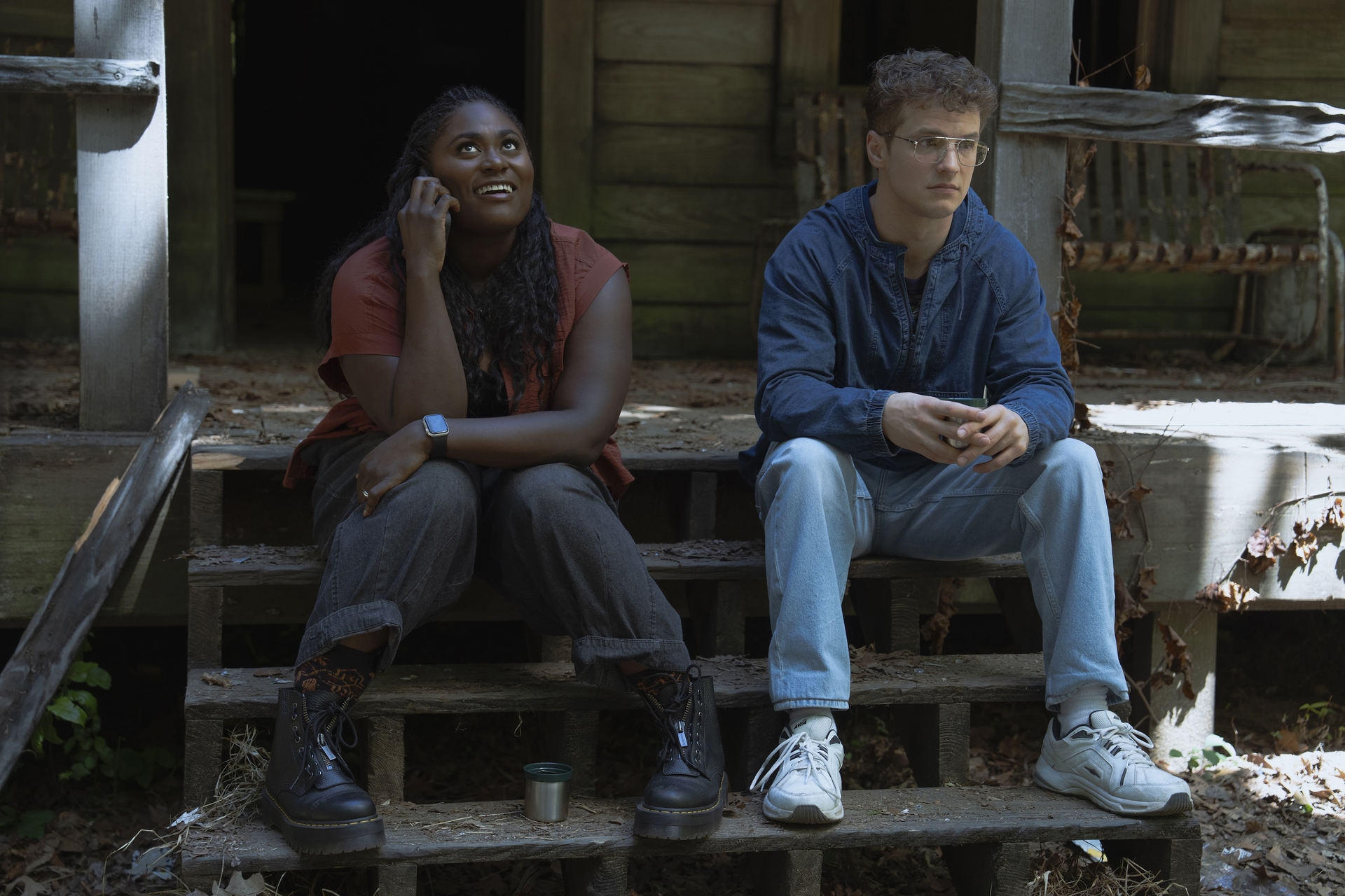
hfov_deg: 32.9
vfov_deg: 22.3
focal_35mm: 61
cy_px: 448
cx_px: 672
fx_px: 2279
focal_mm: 61
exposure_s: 1/125
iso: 500
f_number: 3.2
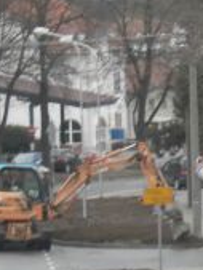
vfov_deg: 4.8
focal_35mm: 416
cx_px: 262
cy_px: 150
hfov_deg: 3.6
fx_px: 3249
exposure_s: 1/50
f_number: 5.4
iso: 200
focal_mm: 19.54
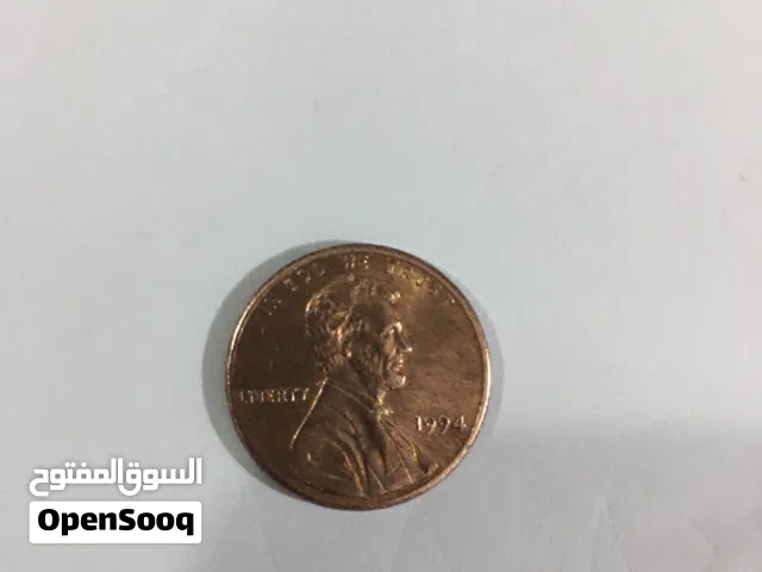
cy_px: 286
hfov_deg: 61.7
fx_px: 638
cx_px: 381
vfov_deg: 48.2
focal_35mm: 29
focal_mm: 4.15
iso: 125
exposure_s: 1/8
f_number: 2.2
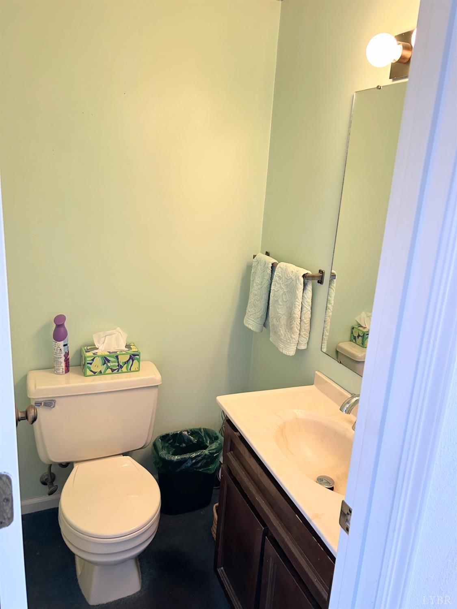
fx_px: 458
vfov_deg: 67.3
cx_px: 228
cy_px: 304
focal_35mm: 26
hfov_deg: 53.1
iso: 125
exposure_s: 1/120
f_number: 1.5
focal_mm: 5.7
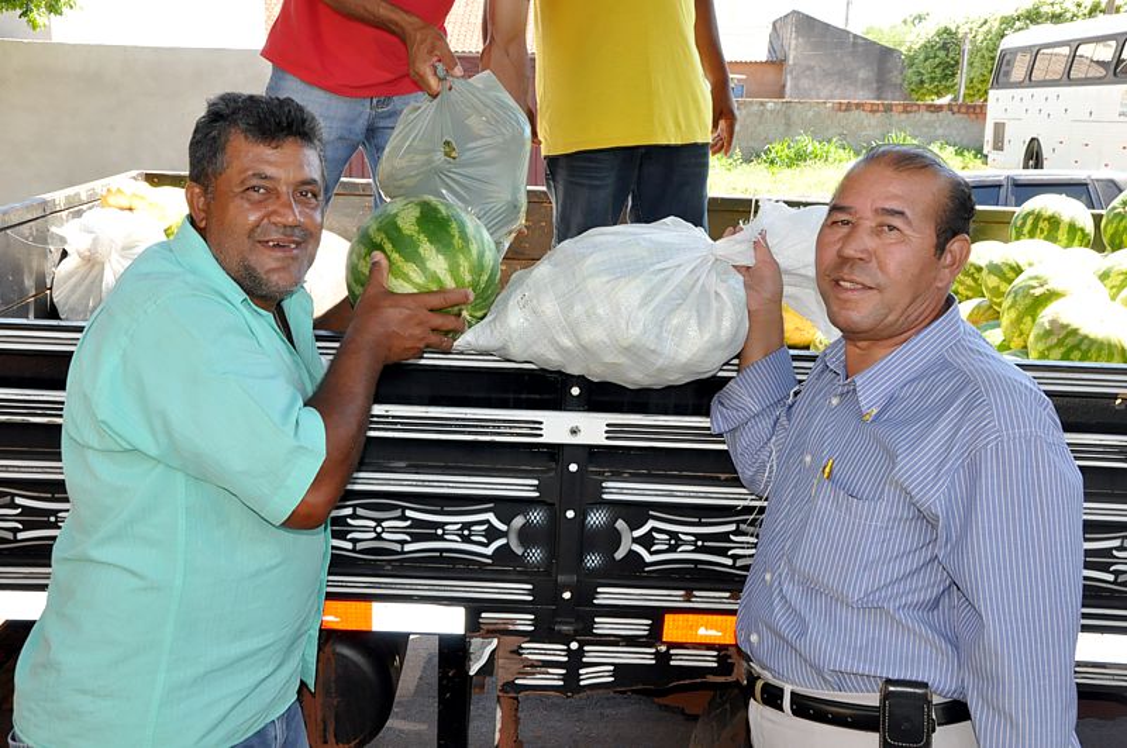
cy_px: 374
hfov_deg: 49.6
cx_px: 564
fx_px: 1219
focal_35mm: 39
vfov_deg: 34.1
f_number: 10
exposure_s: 1/200
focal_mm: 26
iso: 1000
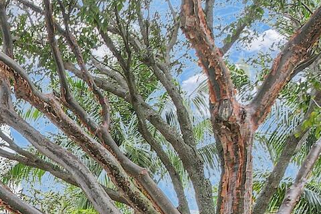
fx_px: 963
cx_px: -85
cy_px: 368
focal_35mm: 108
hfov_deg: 17.8
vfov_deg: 11.8
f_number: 2.8
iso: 140
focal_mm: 8.38
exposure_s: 1/250
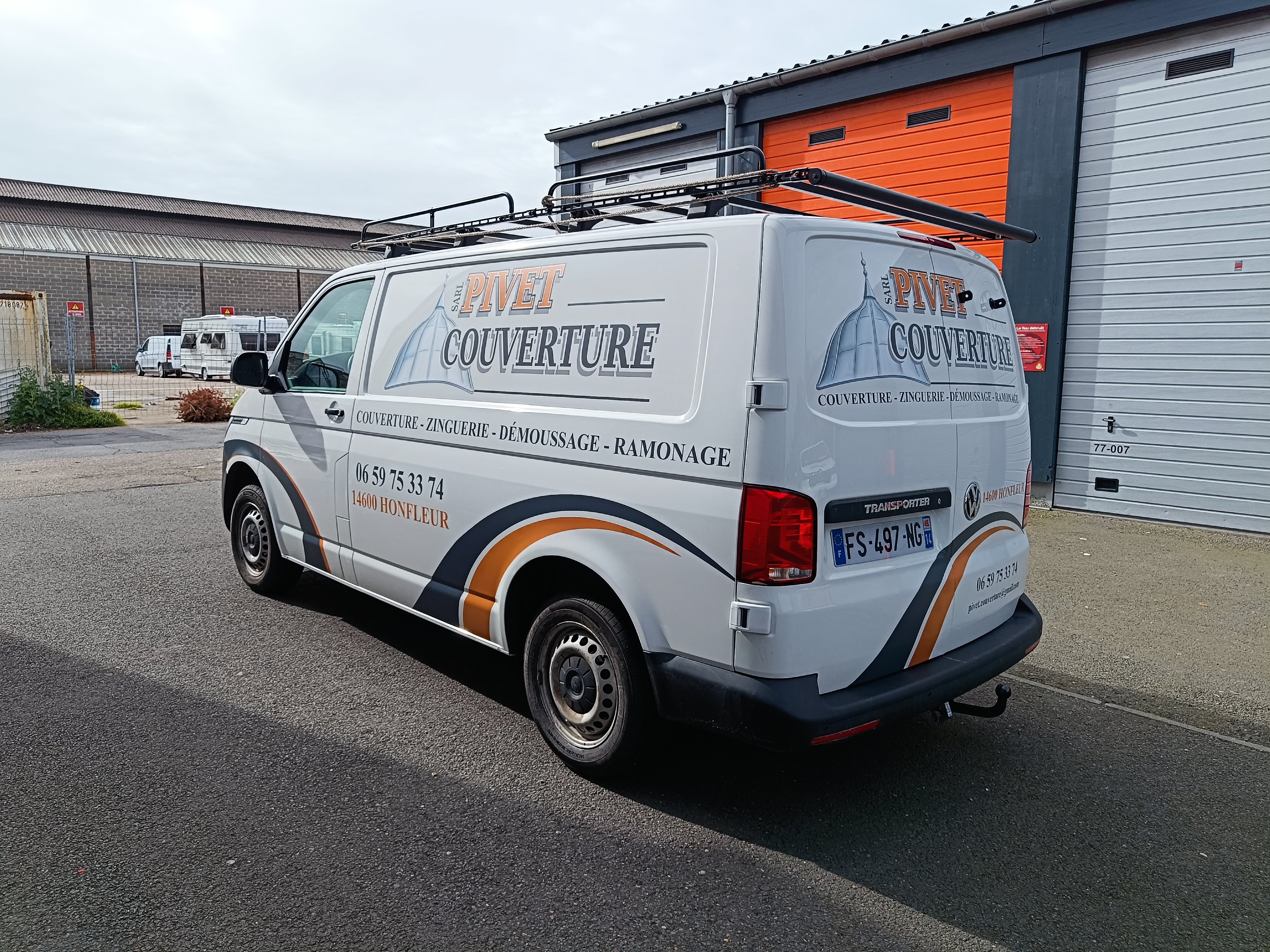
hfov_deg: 71.6
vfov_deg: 56.8
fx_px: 881
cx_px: 635
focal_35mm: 24
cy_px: 476
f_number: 1.88
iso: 58
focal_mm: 5.59
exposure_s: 1/1290
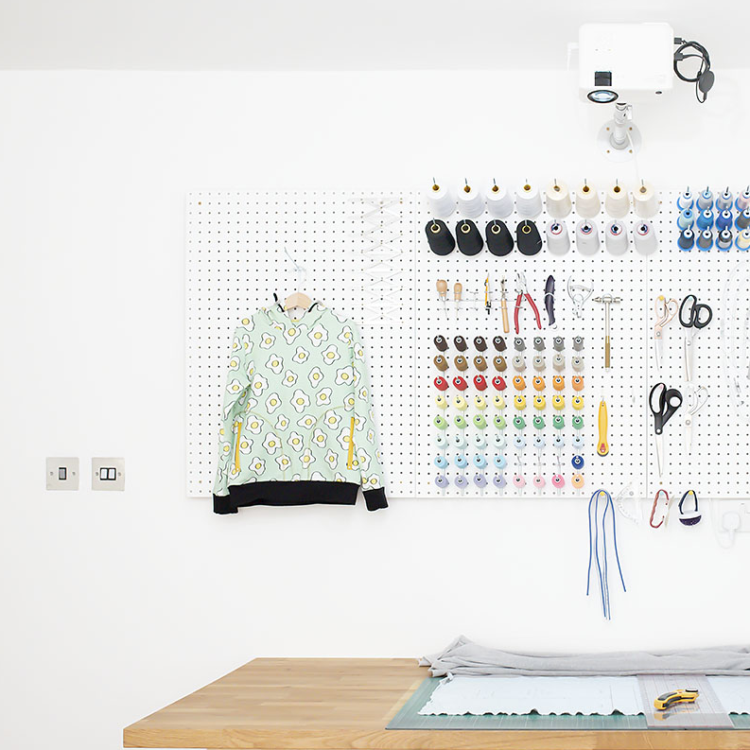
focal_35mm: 45
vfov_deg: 37.6
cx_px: 556
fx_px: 1103
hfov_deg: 36.7
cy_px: 374
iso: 2000
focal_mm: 35
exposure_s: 1/250
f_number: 5
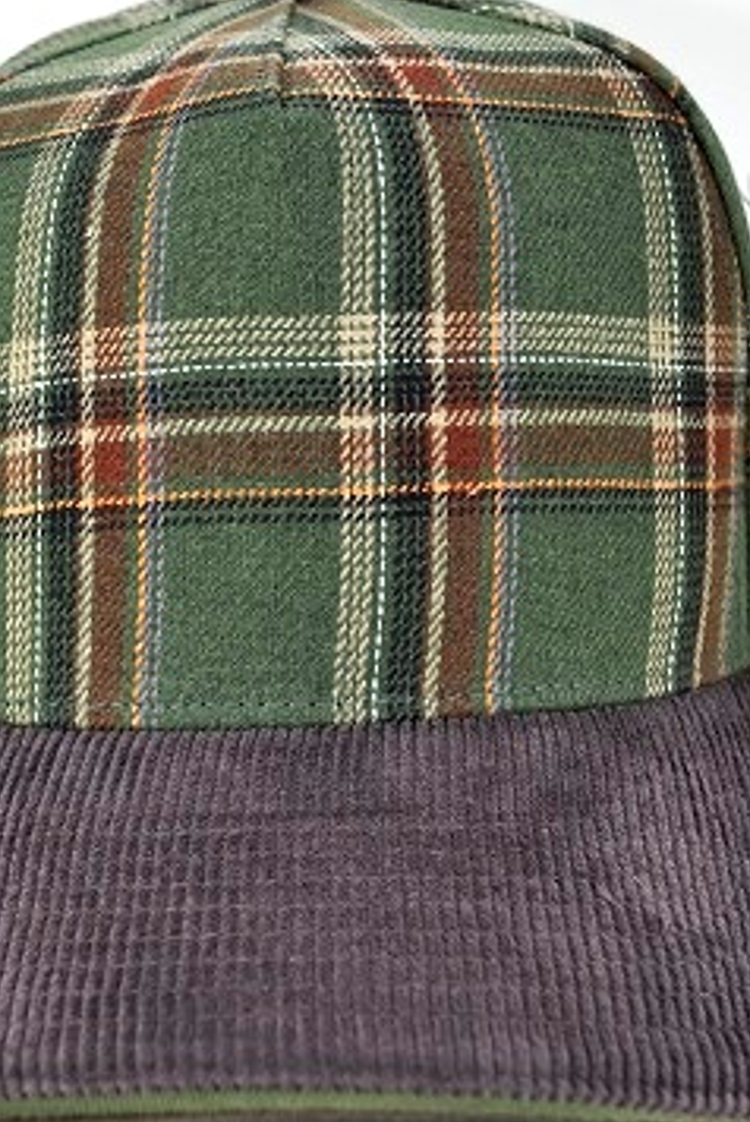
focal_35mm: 65
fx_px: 2027
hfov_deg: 20.9
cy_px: 514
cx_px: 290
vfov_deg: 30.9
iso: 200
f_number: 5.6
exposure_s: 1/125
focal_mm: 24
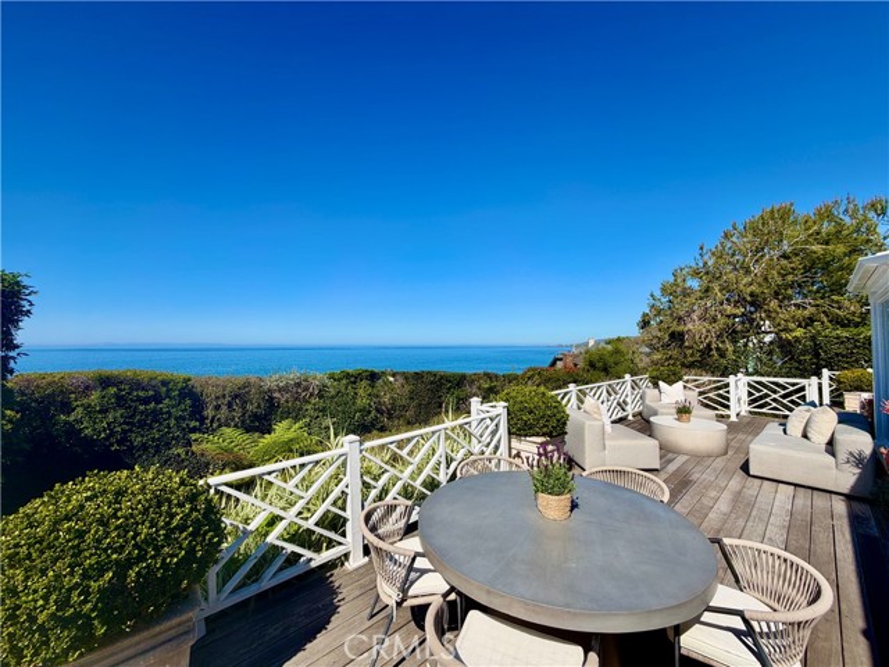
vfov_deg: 85.7
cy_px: 334
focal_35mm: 14
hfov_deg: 102.1
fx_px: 360
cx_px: 444
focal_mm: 2.22
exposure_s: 1/1050
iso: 20
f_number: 2.2
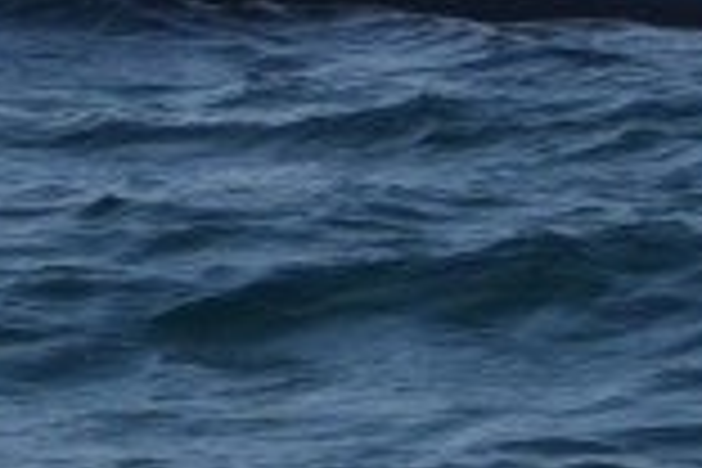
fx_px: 15179
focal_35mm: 778
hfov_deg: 2.6
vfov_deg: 1.8
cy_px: -189
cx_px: -904
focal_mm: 75
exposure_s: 1/4000
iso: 200
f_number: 4.2
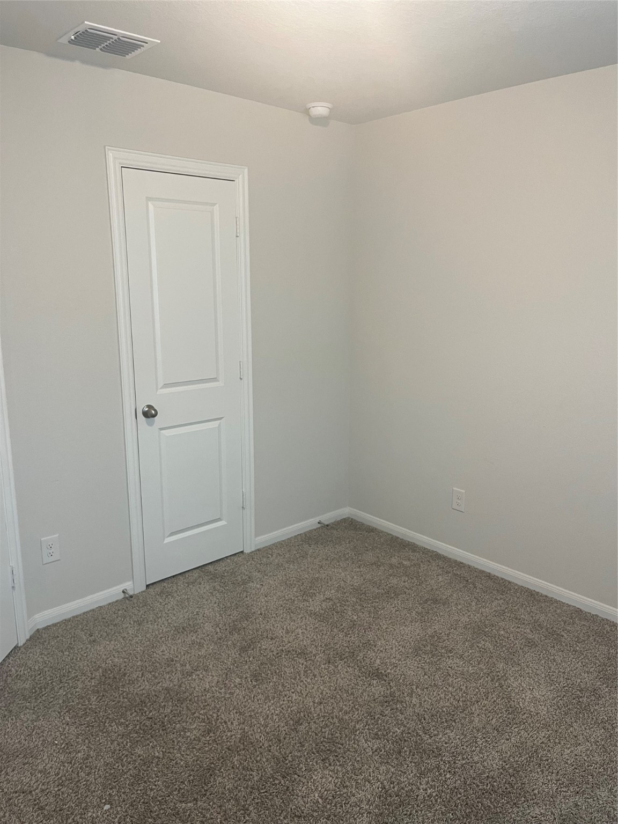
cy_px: 412
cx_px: 309
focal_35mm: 26
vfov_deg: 67.3
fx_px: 619
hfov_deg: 53.1
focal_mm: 5.1
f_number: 1.6
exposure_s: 1/60
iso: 125
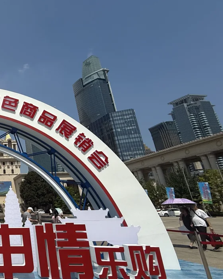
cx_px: -50
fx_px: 231
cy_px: 137
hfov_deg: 37.5
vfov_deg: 62.2
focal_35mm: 28
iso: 50
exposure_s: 1/4425
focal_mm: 2.22
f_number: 2.2
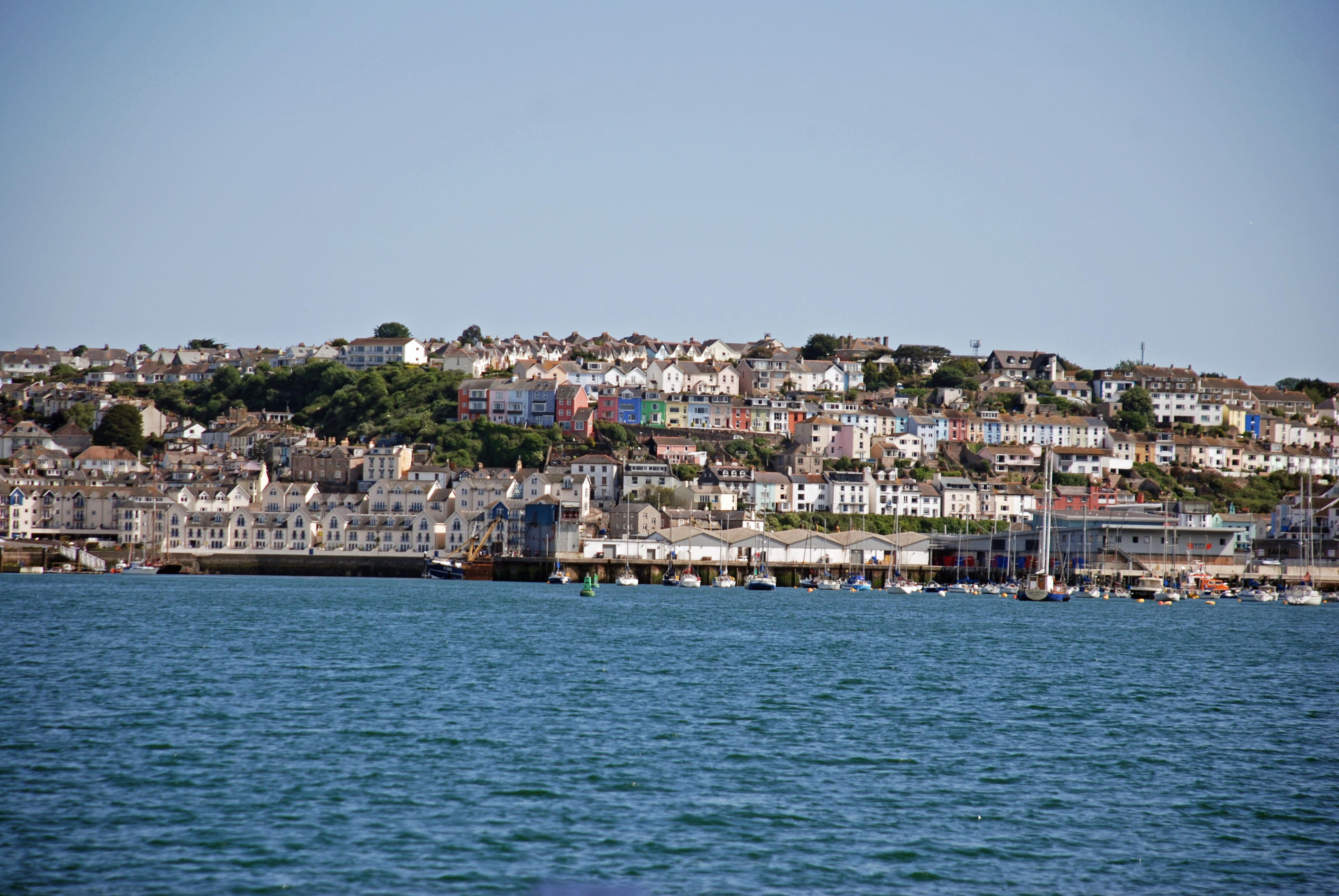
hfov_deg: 11.0
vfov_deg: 7.3
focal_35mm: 188
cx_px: 670
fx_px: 6982
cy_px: 448
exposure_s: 1/500
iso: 110
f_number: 5.6
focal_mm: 125
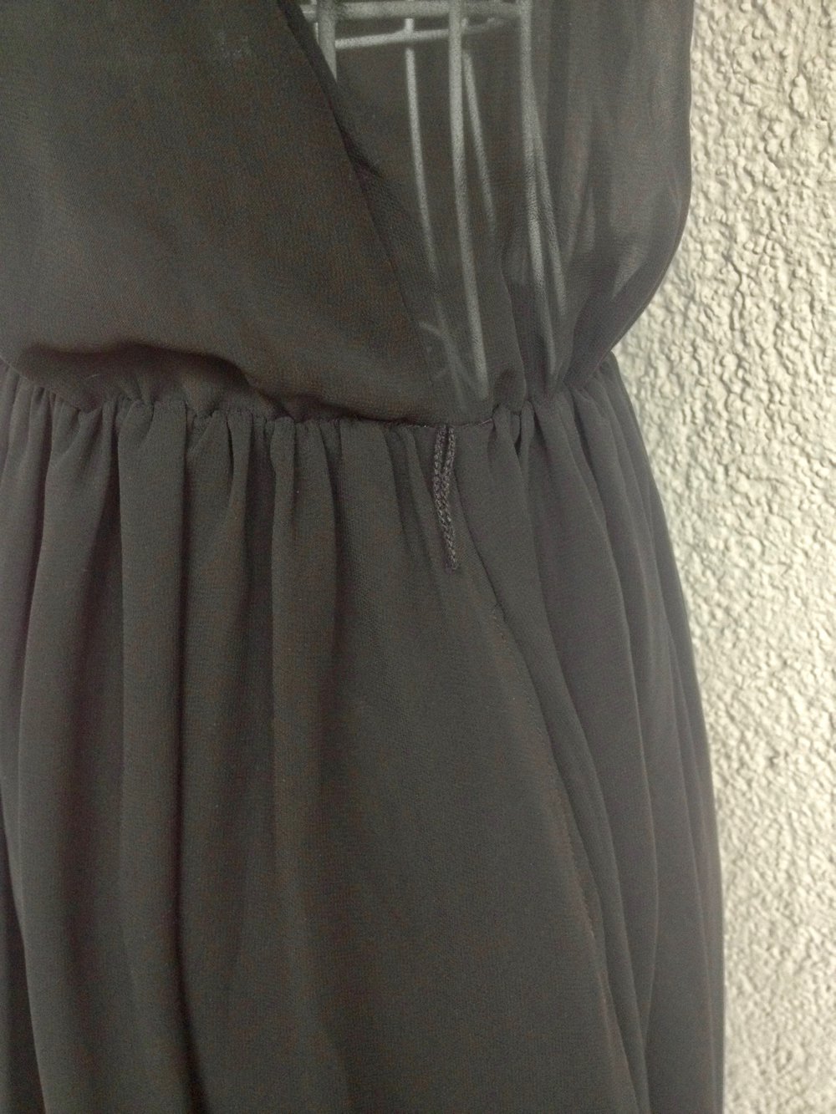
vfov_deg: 52.6
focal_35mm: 35
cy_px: 557
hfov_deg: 40.7
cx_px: 418
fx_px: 1127
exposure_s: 1/20
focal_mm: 4.28
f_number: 2.4
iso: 250
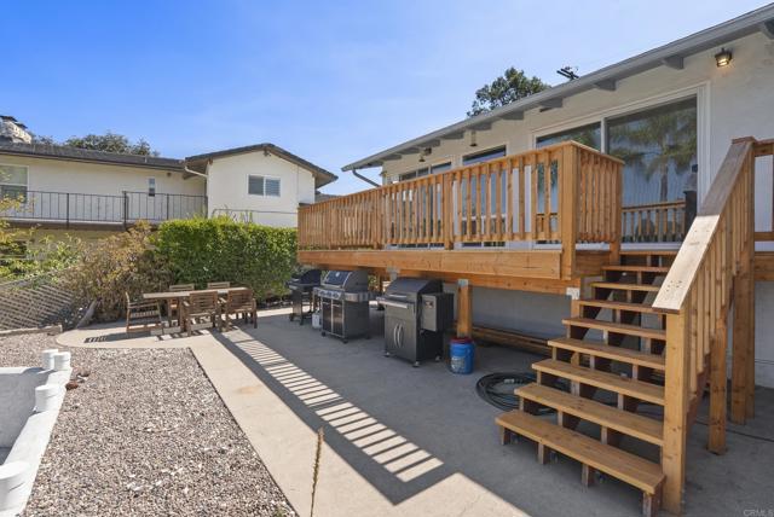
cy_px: 258
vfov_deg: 73.9
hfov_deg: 96.7
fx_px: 344
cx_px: 387
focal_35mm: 16
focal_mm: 16
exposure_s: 1/100
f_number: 8
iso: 500
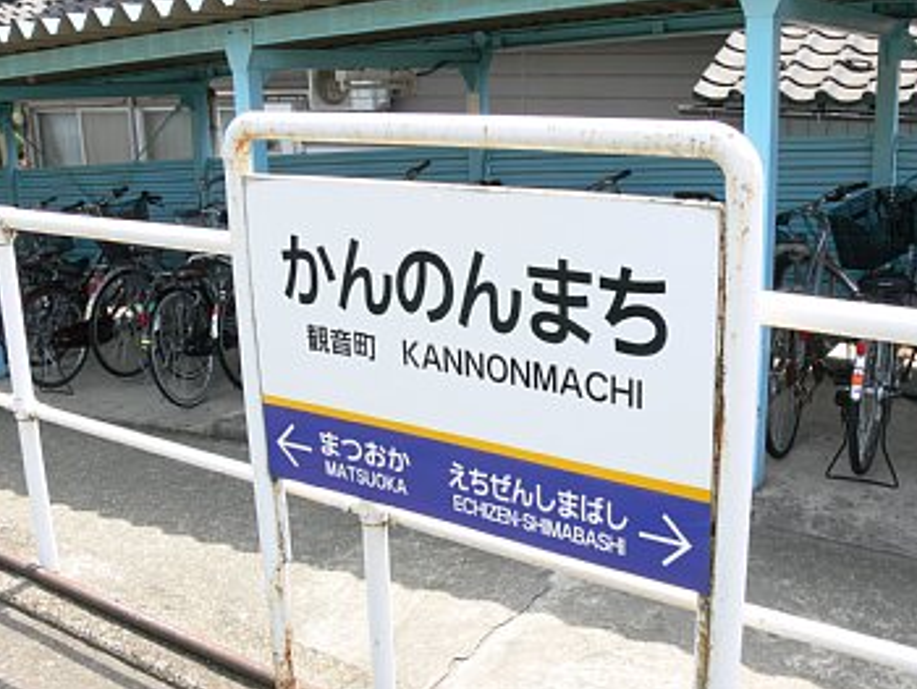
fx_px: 1060
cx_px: 479
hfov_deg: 46.8
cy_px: 343
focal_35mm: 40
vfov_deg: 36.0
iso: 80
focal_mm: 7.4
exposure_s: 1/100
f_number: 5
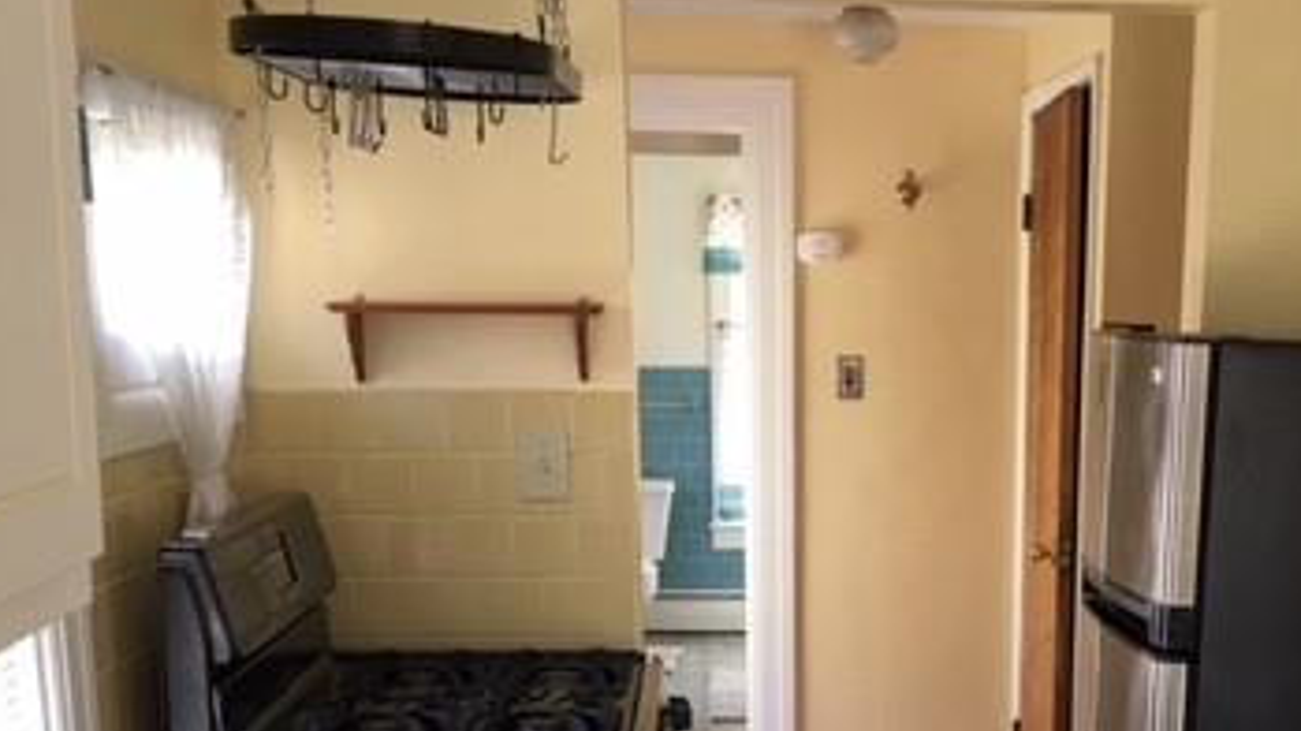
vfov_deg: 20.1
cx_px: 932
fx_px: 2000
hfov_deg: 35.4
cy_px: 731
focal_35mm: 58
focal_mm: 4.15
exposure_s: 1/15
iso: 32
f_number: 2.2
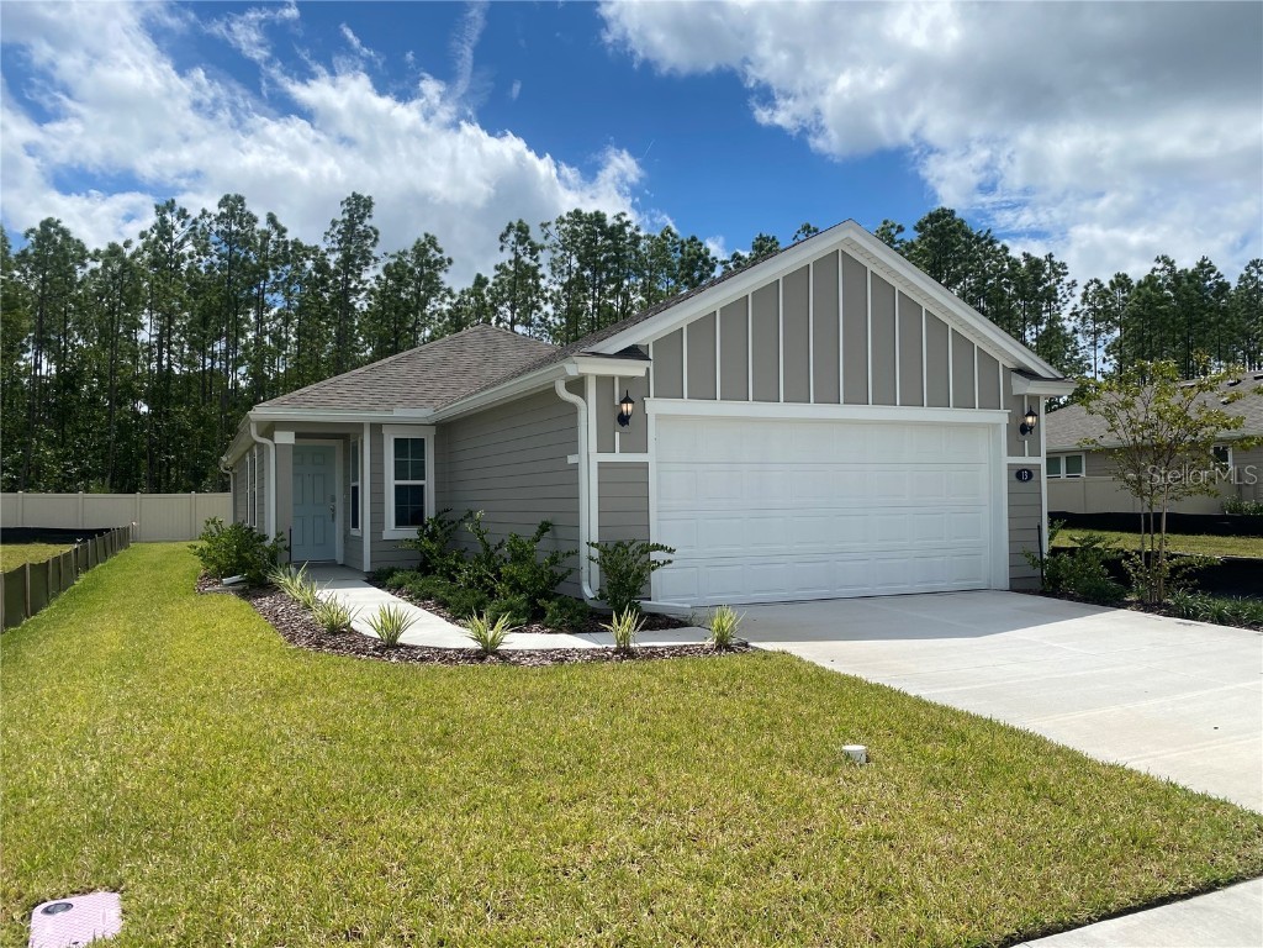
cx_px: 632
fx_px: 949
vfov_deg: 53.1
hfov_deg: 67.3
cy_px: 474
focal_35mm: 26
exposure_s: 1/6061
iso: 32
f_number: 1.8
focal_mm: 4.25
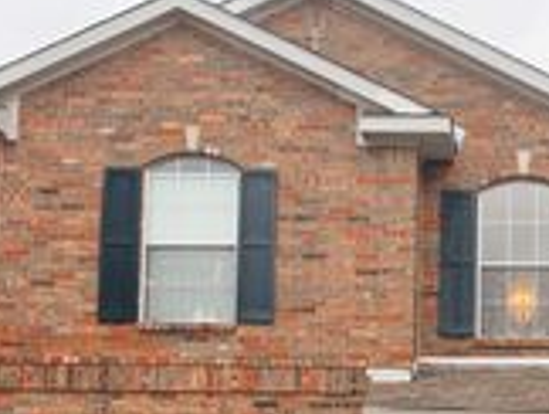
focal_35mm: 74
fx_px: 1175
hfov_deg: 25.4
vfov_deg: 19.4
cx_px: 498
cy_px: 419
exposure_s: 1/175
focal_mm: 6.76
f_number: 1.78
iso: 80
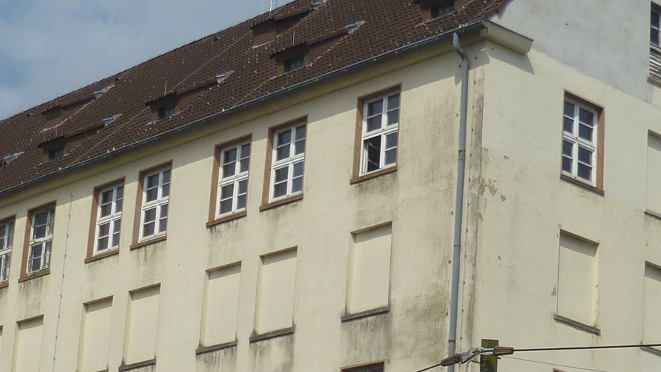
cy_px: 371
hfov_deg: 18.9
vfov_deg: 10.6
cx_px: 221
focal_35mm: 113
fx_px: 1981
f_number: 9
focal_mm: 6.6
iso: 100
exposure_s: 1/400
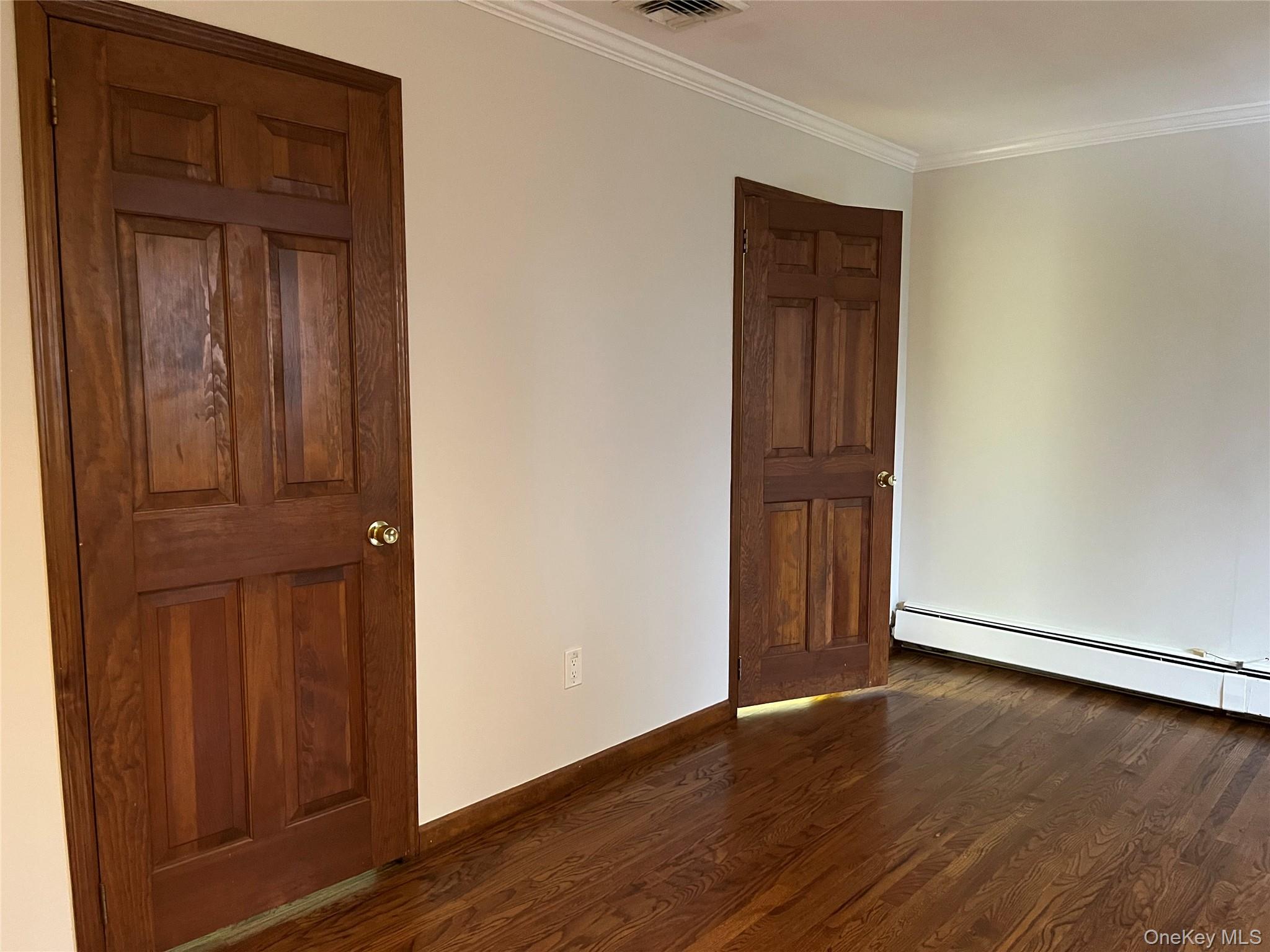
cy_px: 476
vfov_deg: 53.1
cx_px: 635
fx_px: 954
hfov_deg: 67.3
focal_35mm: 26
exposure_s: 1/40
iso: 640
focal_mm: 5.1
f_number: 1.6
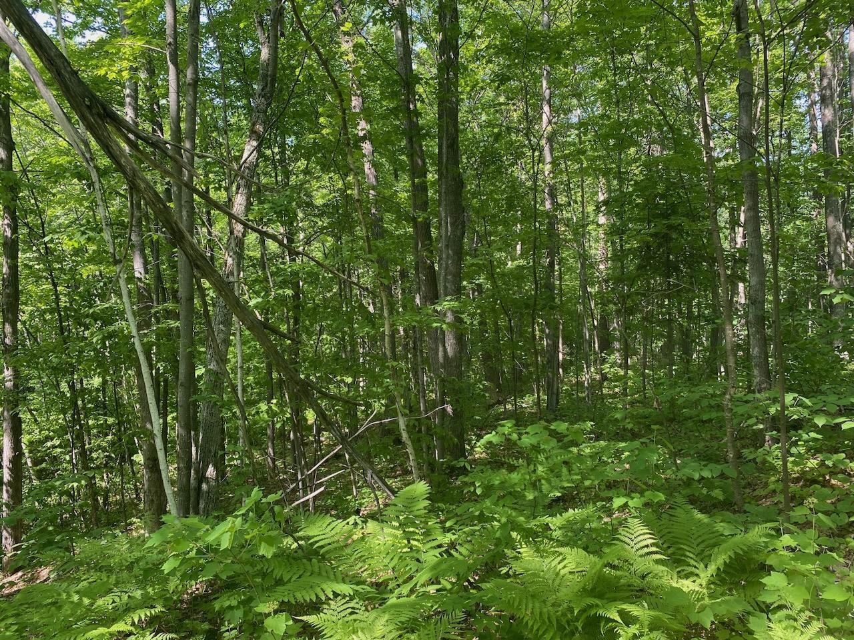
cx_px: 427
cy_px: 320
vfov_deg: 53.1
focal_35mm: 26
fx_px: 641
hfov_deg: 67.3
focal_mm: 4.25
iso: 40
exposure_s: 1/121
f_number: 1.8
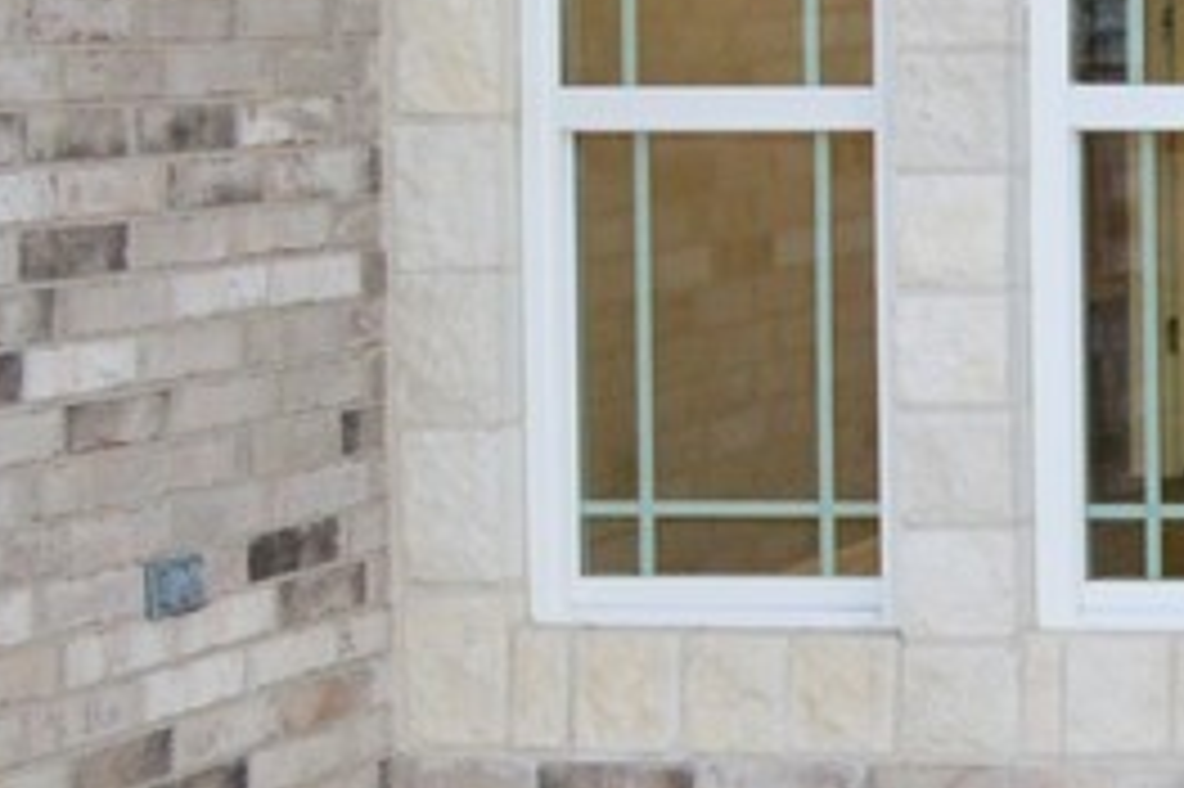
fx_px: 4076
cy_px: -32
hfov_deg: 14.4
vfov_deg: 10.9
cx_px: 2190
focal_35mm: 124
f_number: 5
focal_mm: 20
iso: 1400
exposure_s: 1/125
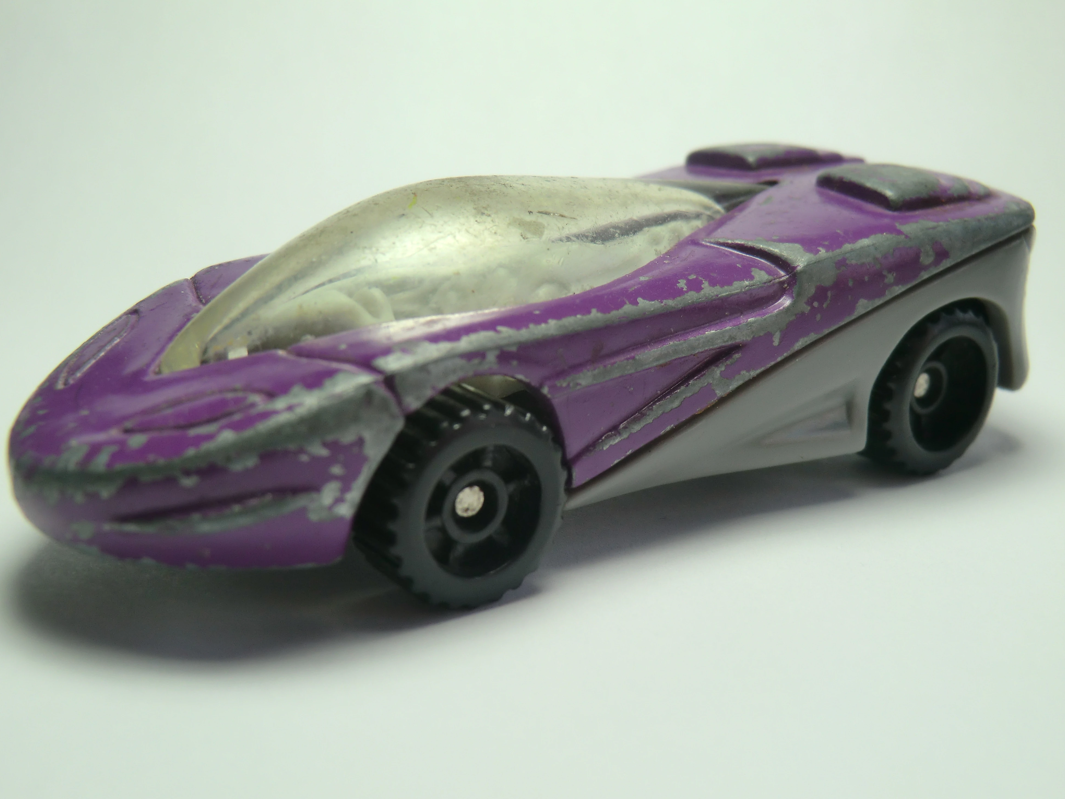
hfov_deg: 45.8
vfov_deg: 35.1
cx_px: 523
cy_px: 403
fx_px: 1261
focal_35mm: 41
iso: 64
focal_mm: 7.1
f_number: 3.8
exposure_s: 1/125
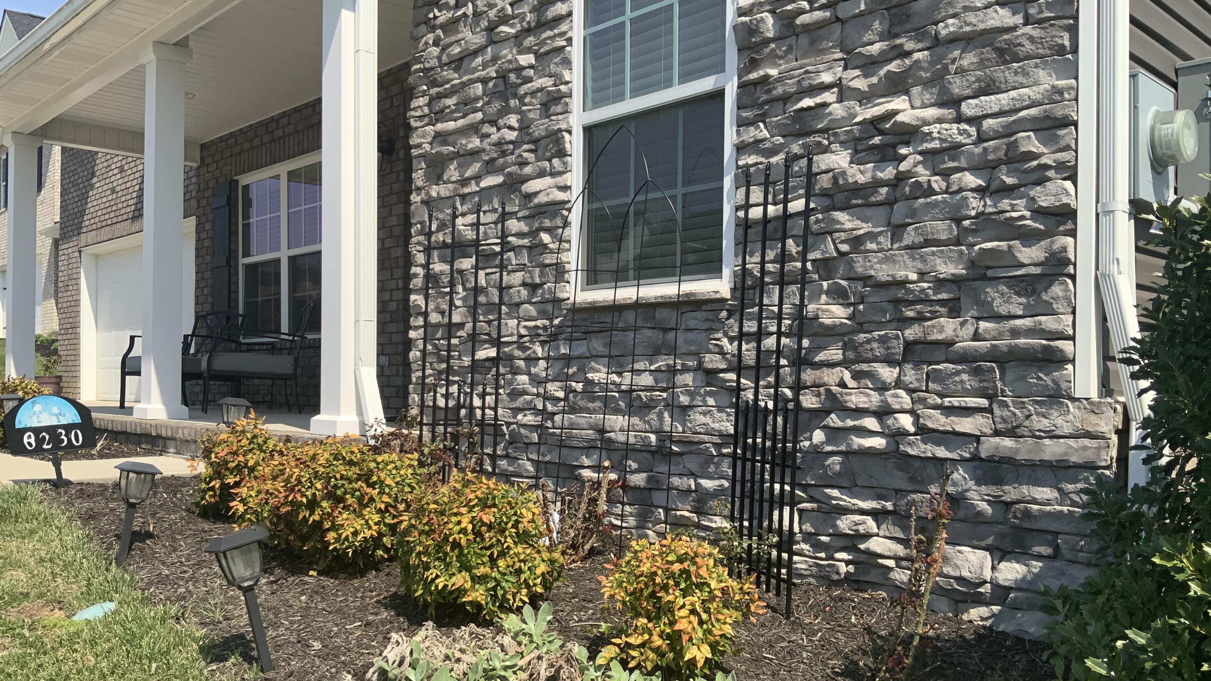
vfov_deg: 36.6
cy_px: 388
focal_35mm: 32
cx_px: 604
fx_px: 1028
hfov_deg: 61.0
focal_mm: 3
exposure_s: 1/1412
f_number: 1.8
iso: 16
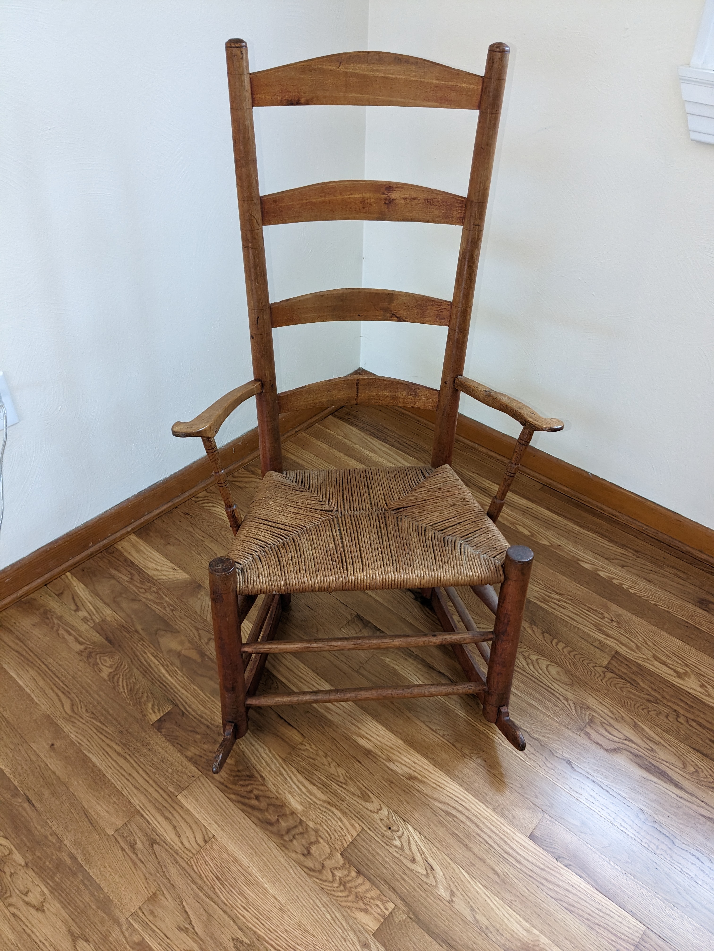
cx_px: 357
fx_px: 743
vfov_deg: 65.3
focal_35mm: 27
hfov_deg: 51.4
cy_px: 476
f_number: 1.73
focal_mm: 4.38
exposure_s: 1/40
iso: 221
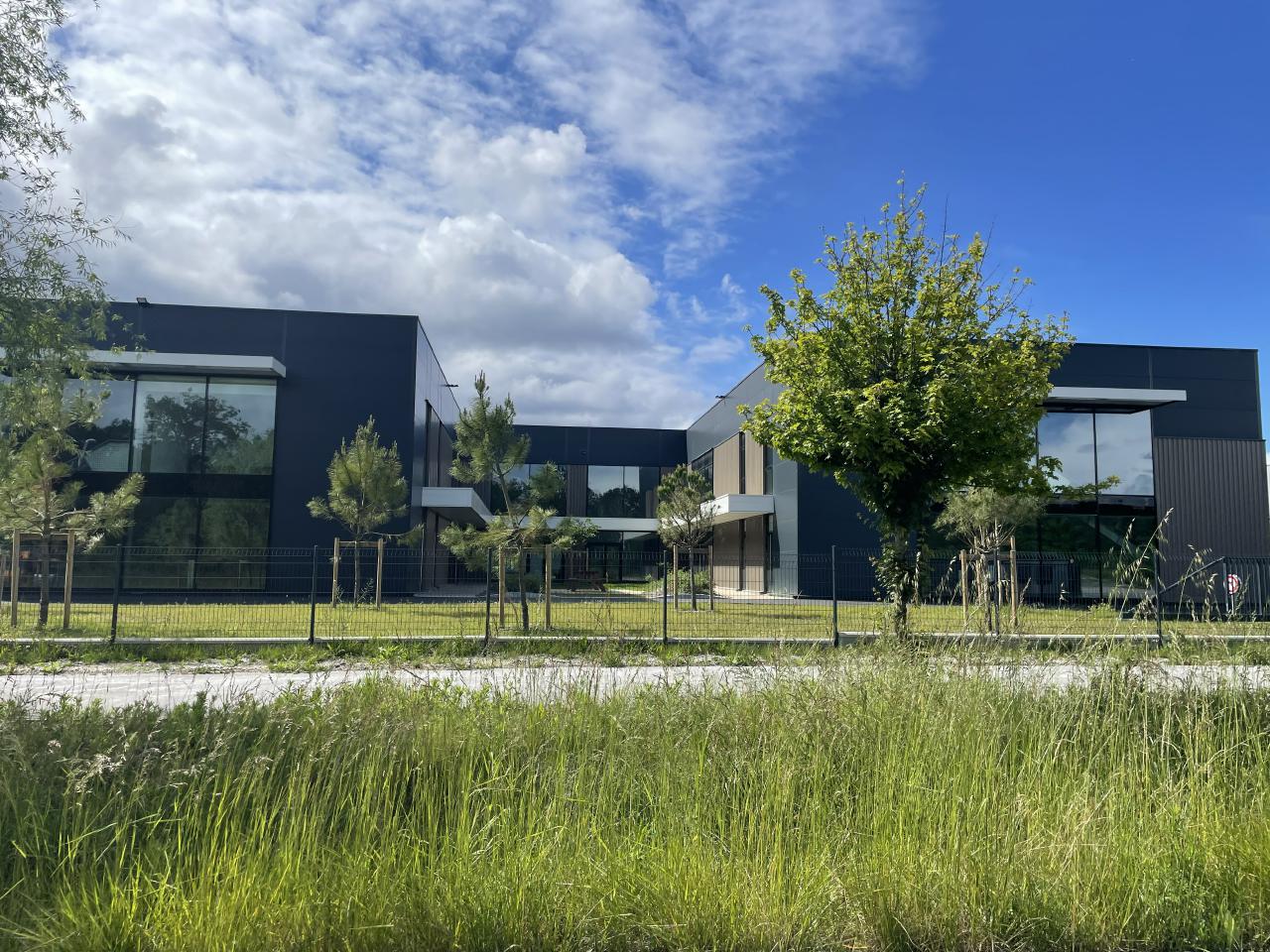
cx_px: 635
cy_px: 476
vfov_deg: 53.1
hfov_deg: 67.3
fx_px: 954
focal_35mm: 26
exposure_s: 1/4651
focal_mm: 4.2
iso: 32
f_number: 1.6
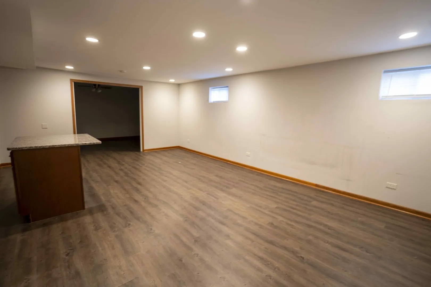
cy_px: 144
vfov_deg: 73.7
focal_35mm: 16
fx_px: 192
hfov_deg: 96.7
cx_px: 216
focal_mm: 16
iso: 400
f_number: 4
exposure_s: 1/10
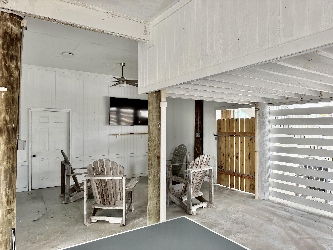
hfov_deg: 71.6
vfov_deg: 56.8
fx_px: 231
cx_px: 166
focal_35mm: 24
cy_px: 125
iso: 125
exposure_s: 1/203
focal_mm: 6.76
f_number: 1.78
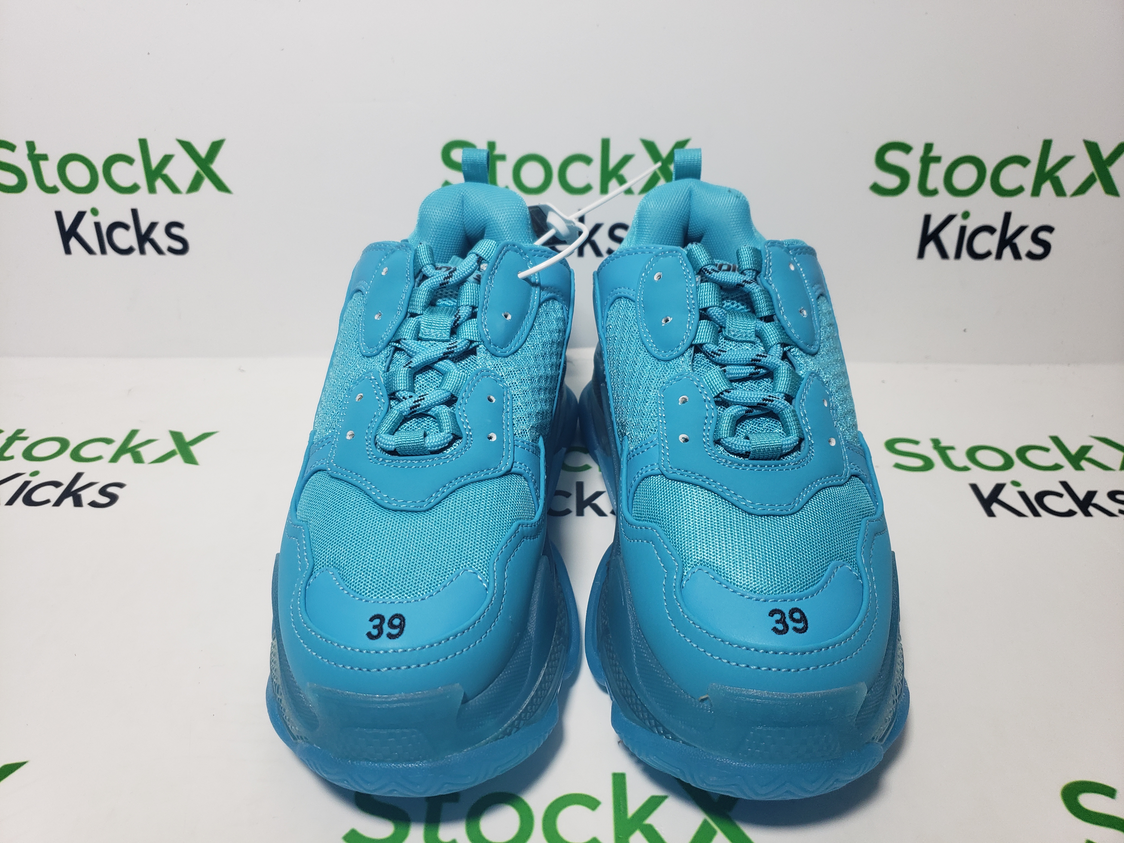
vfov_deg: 53.1
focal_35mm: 26
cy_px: 422
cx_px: 562
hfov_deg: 67.3
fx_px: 844
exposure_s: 1/441
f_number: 1.5
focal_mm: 4.3
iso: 50
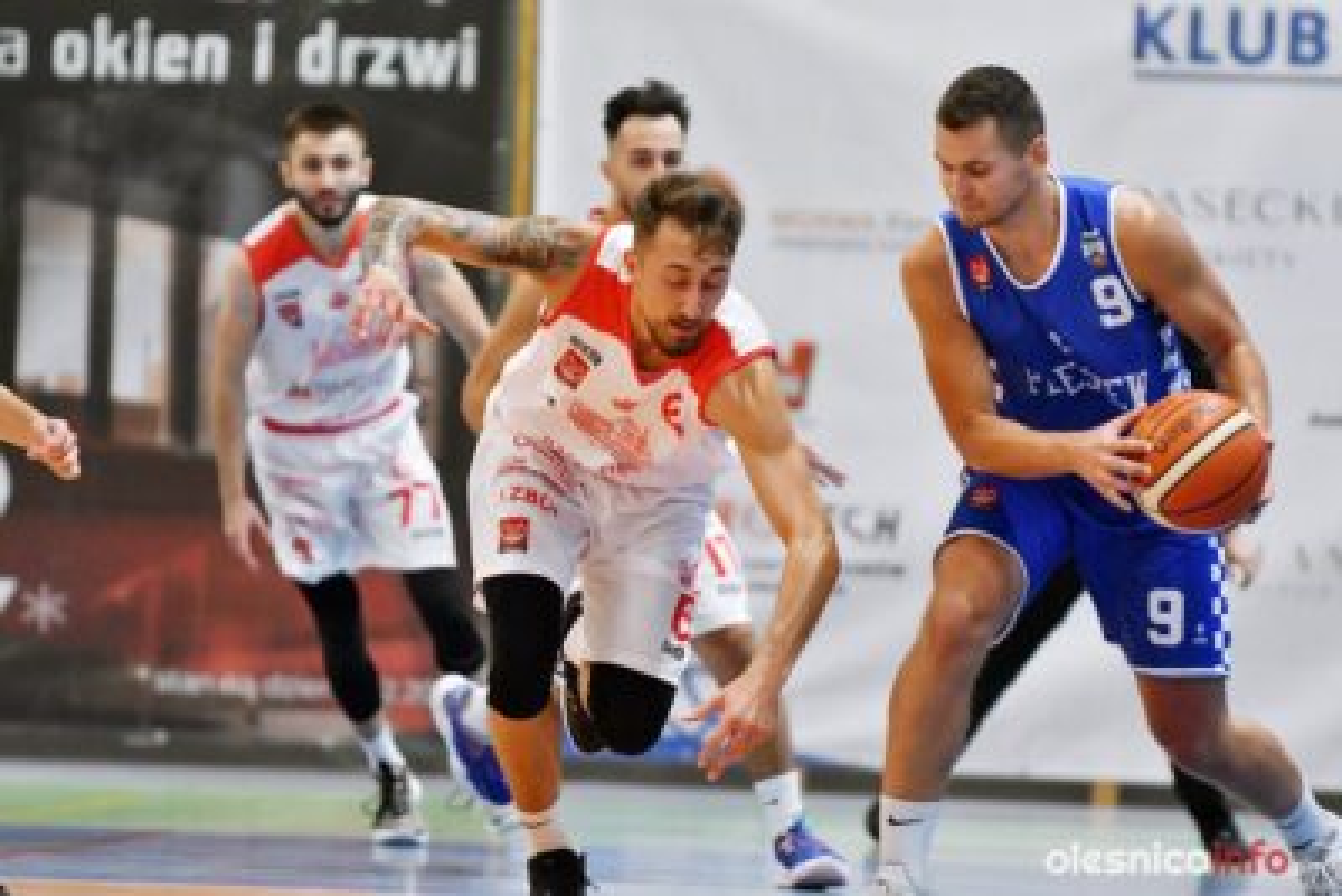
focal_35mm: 360
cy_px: 448
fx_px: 13424
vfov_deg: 3.8
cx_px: 671
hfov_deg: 5.7
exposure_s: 1/1000
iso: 1600
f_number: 2.8
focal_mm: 180
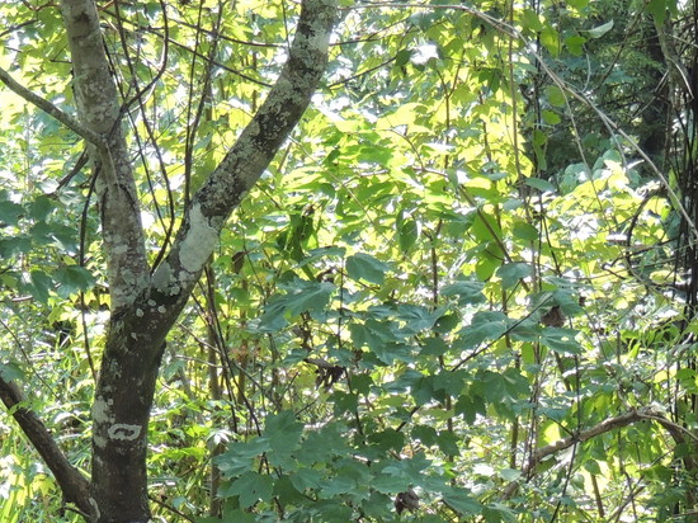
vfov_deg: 4.1
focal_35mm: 361
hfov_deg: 5.5
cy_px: 551
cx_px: 278
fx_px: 7276
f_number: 4.4
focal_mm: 27.6
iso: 160
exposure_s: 1/125
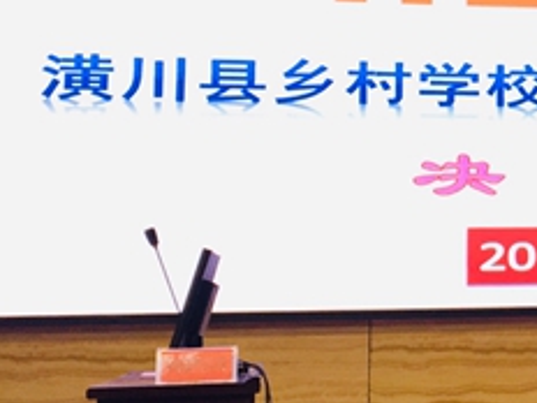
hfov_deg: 18.5
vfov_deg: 14.7
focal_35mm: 100
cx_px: 667
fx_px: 1551
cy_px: 97
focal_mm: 4.15
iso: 50
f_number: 2.2
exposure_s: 1/100
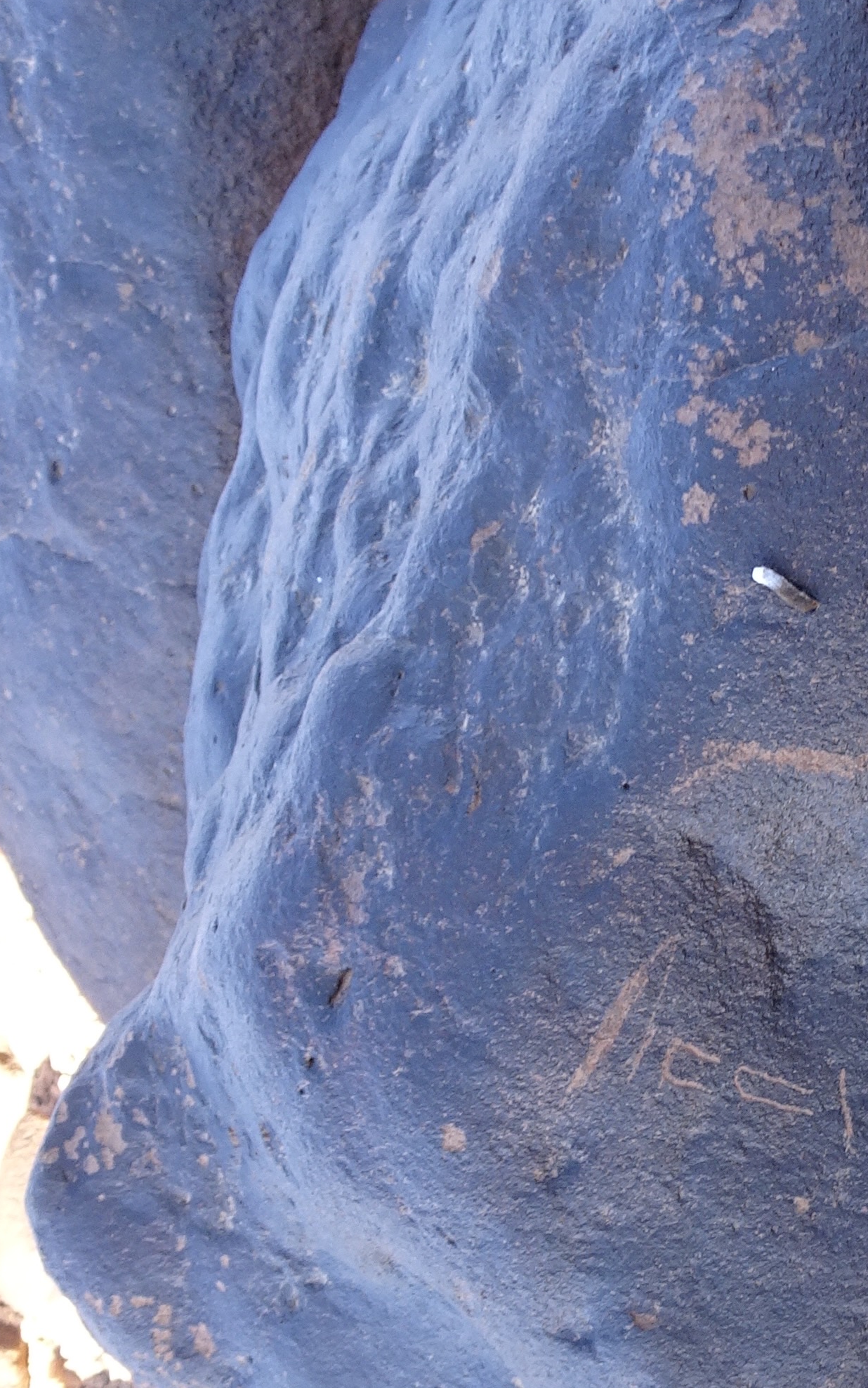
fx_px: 2384
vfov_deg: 32.2
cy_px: 946
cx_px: 1060
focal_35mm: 63
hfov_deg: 19.4
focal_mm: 4.1
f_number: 3.5
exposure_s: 1/80
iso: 80
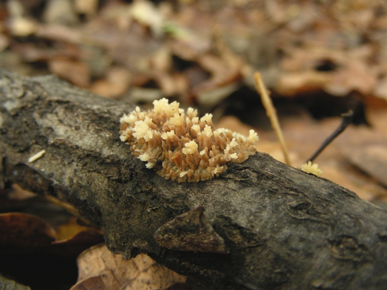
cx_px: 194
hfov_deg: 49.0
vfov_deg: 37.7
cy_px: 145
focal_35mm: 38
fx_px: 425
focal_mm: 6.3
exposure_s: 1/30
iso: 100
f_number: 3.5
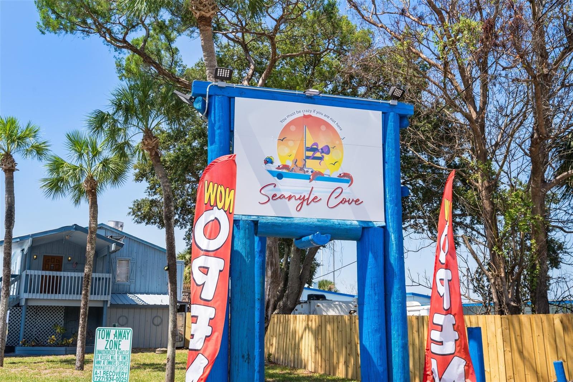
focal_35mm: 35
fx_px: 557
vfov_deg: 37.8
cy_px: 191
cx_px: 286
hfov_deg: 54.4
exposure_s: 1/500
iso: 320
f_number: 8
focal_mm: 35
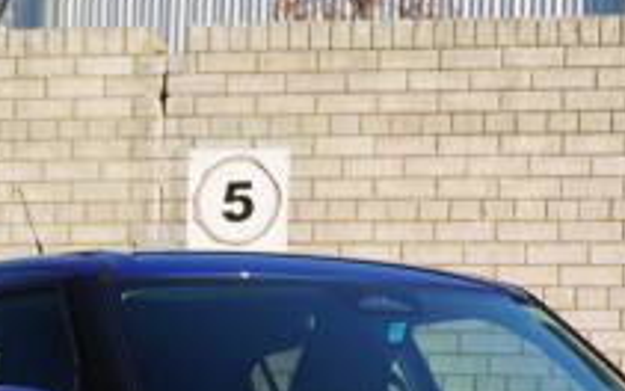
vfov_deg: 6.7
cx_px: 358
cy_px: 515
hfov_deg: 10.7
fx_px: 3322
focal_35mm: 195
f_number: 5.6
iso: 100
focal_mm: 42
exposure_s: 1/160
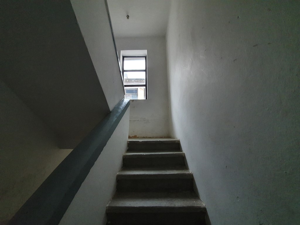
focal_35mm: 13
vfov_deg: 89.9
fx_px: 113
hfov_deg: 106.2
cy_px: 112
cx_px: 150
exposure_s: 1/20
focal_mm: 1.8
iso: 640
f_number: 2.2
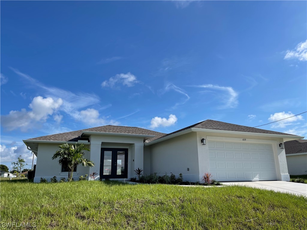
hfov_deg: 67.3
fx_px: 231
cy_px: 115
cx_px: 154
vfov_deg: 53.1
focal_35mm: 26
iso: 32
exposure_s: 1/4348
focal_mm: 5.1
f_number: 1.6
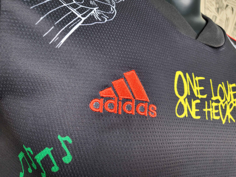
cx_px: 118
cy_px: 88
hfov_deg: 67.3
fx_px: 177
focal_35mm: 26
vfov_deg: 53.1
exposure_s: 1/50
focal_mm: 4.25
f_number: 1.8
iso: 200
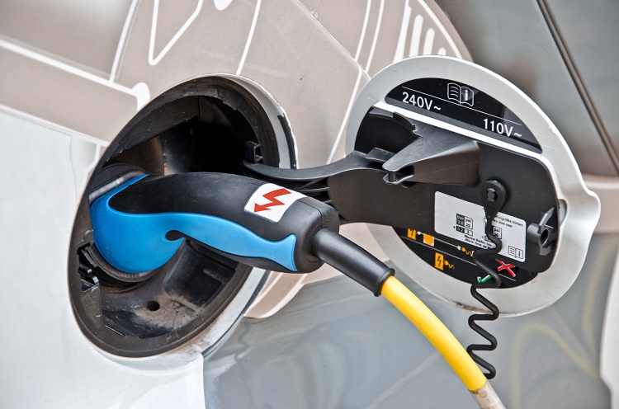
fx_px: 2058
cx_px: 310
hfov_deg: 17.1
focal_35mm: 120
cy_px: 204
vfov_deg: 11.4
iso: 250
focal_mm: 80
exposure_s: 1/125
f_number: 5.3
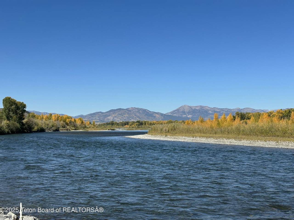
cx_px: 147
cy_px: 110
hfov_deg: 39.7
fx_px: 408
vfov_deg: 30.3
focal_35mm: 48
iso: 64
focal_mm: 6.86
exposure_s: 1/5000
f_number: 1.78
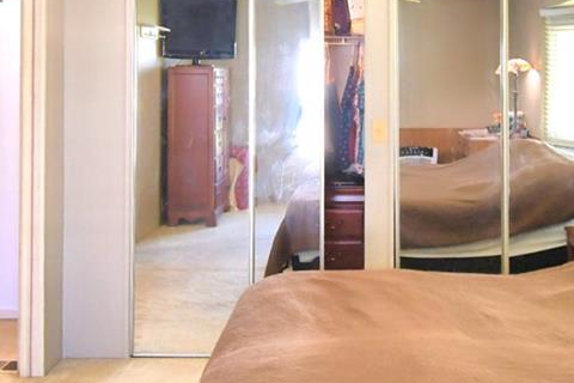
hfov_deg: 39.4
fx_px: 797
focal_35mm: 50
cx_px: 344
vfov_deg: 26.3
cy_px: 57
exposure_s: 1/60
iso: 400
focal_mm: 10
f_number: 4.5
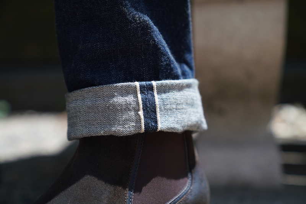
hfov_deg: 28.8
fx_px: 595
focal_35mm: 70
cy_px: 102
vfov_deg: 19.5
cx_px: 153
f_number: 2.8
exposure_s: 1/80
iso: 100
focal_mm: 70
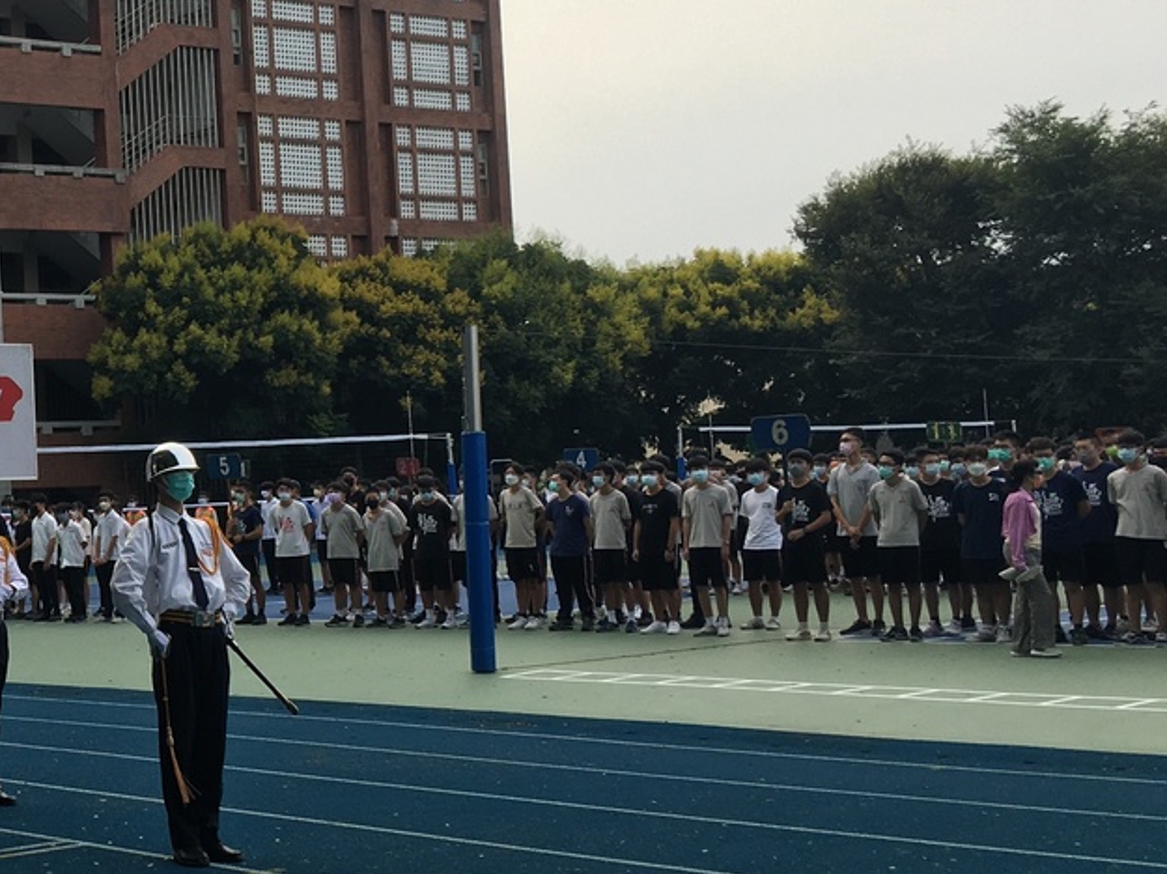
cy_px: 409
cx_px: -73
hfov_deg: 27.6
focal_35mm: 65
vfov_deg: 22.6
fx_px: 2190
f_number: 2.2
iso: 25
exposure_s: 1/699
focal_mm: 4.15
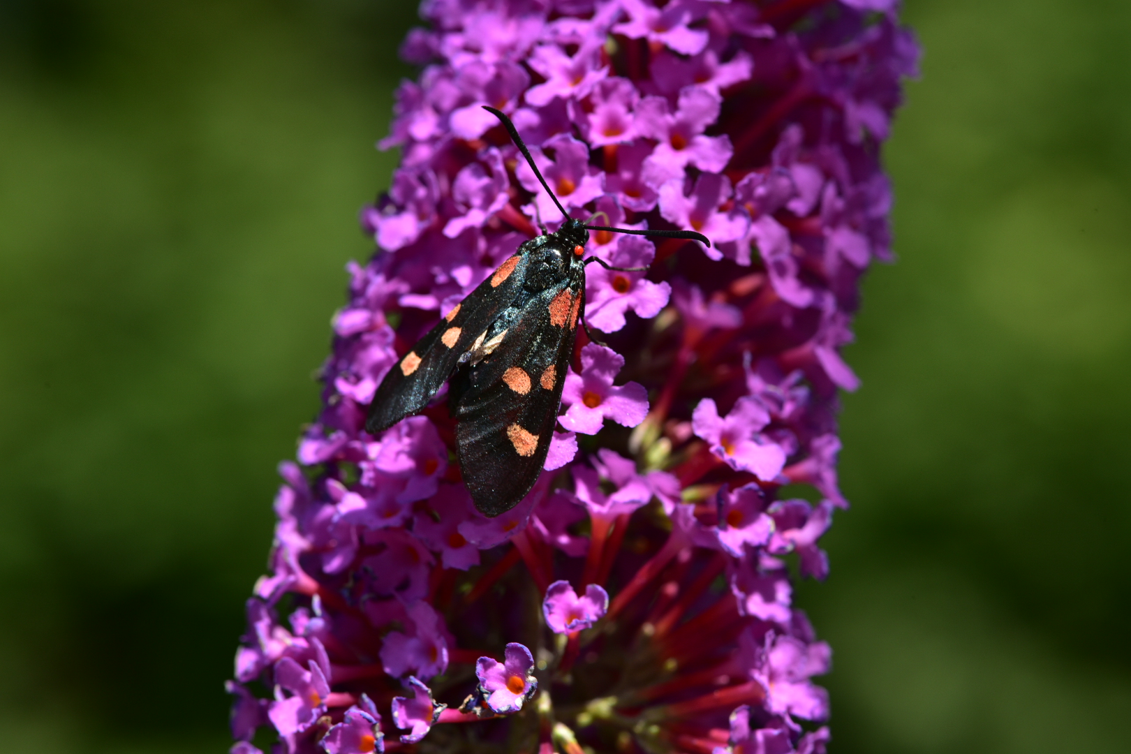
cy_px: 377
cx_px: 566
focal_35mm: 105
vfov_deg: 13.0
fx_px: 3298
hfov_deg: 19.5
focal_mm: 105
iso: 400
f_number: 14
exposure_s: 1/250
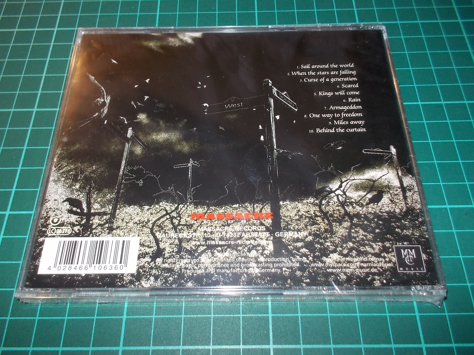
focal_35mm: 29
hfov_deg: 61.7
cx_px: 237
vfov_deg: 48.2
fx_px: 397
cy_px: 178
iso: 200
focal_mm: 4.1
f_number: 3.3
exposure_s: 1/30
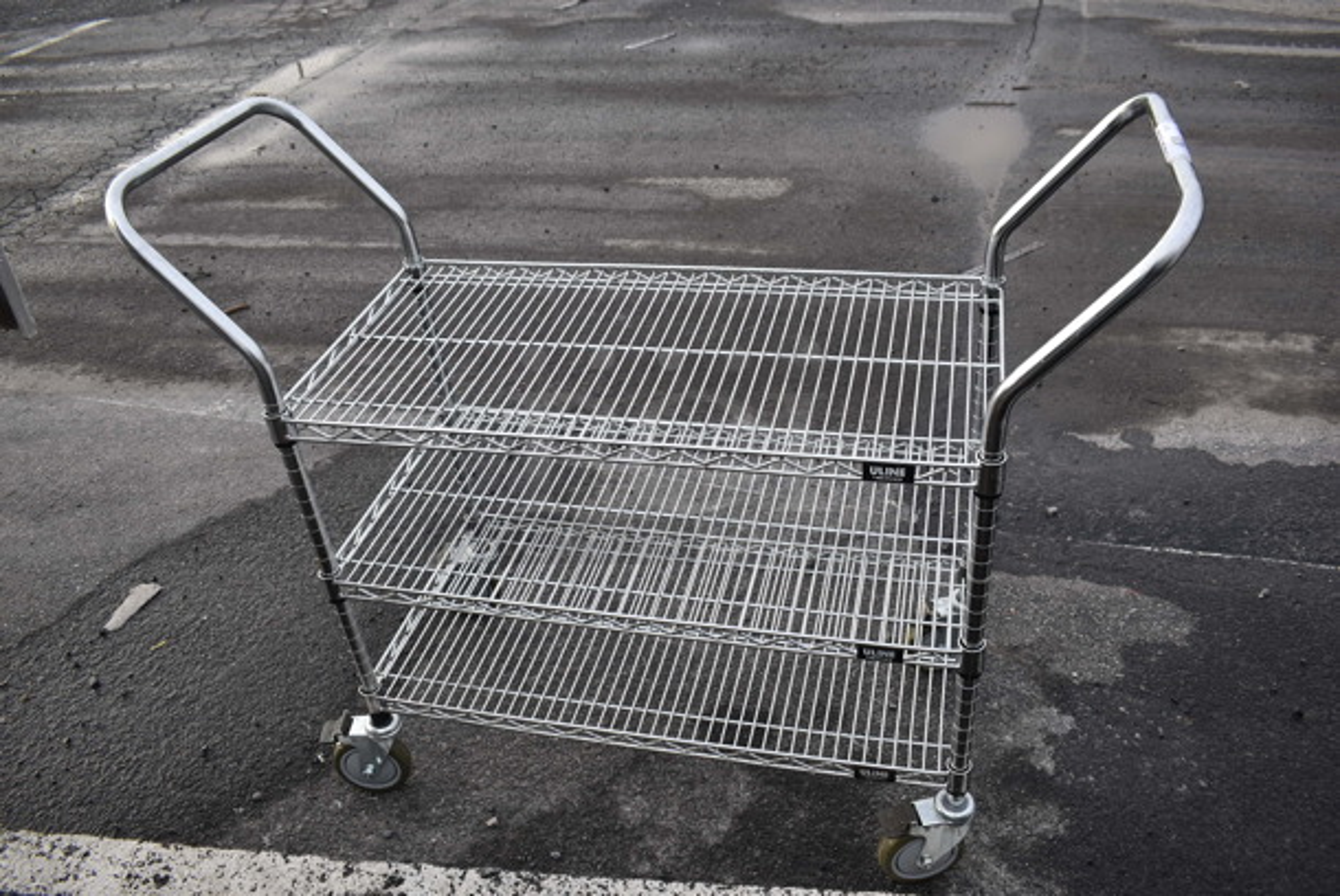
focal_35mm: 30
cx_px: 670
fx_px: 1118
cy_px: 448
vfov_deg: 43.7
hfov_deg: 61.9
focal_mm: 20
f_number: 6.3
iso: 200
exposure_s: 1/160
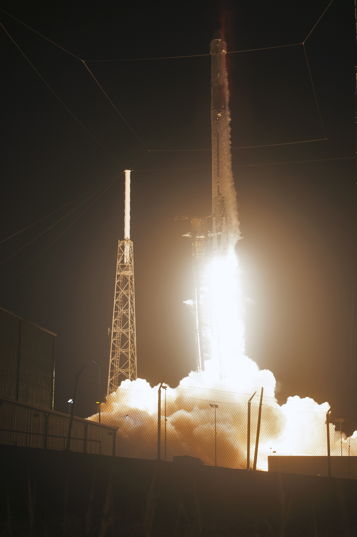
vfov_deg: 29.4
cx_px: 228
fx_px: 1013
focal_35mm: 68
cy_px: 173
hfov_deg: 19.9
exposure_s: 1/1000
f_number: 5.6
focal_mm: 50
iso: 400
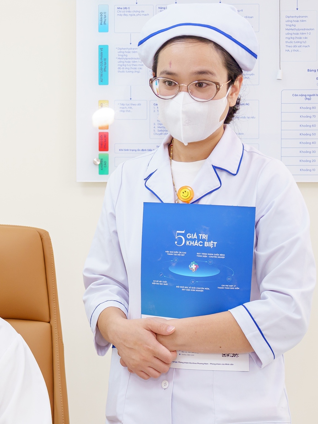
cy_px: 326
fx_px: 1041
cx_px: -156
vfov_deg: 22.8
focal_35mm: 85
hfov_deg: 16.0
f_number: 3.2
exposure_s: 1/125
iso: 160
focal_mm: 32
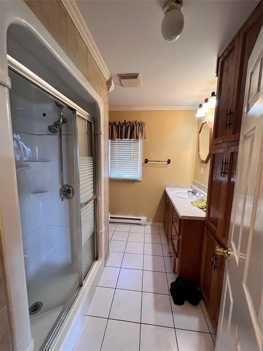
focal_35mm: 13
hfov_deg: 89.9
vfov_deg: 106.2
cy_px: 176
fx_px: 132
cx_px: 132
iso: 200
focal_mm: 1.57
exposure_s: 1/60
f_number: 1.8
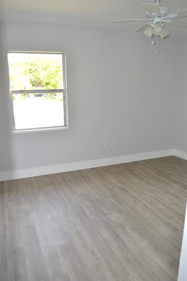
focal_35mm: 27
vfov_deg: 67.4
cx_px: 94
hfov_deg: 47.9
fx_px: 211
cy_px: 140
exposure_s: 1/125
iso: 250
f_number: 4
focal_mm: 18
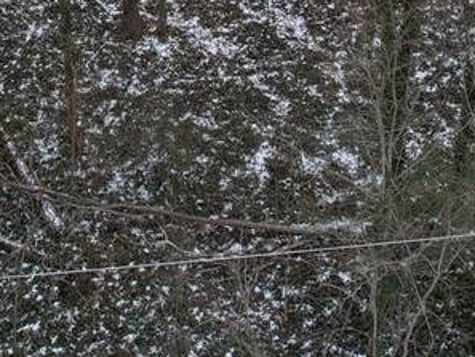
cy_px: -55
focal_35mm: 91
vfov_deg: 15.7
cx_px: 168
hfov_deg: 21.5
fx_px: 1249
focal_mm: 8.38
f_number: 2.8
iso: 120
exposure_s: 1/100
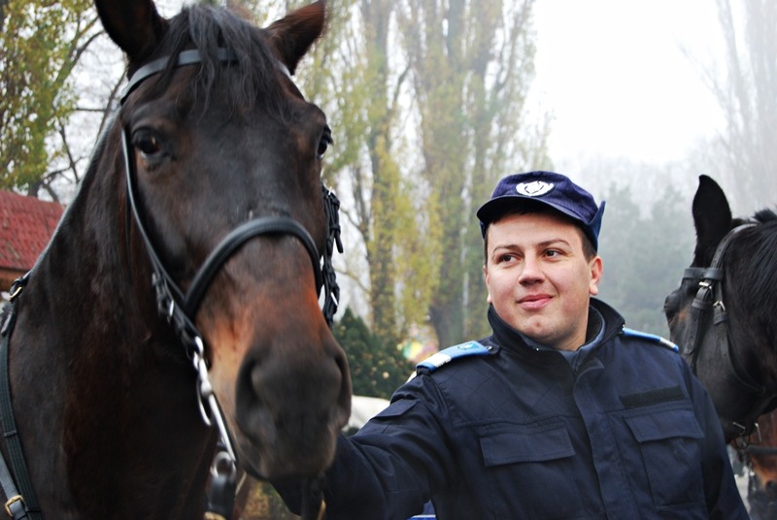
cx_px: 388
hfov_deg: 29.8
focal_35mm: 68
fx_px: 1459
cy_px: 260
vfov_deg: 20.2
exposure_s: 1/15
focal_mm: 45
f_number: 5.3
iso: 200
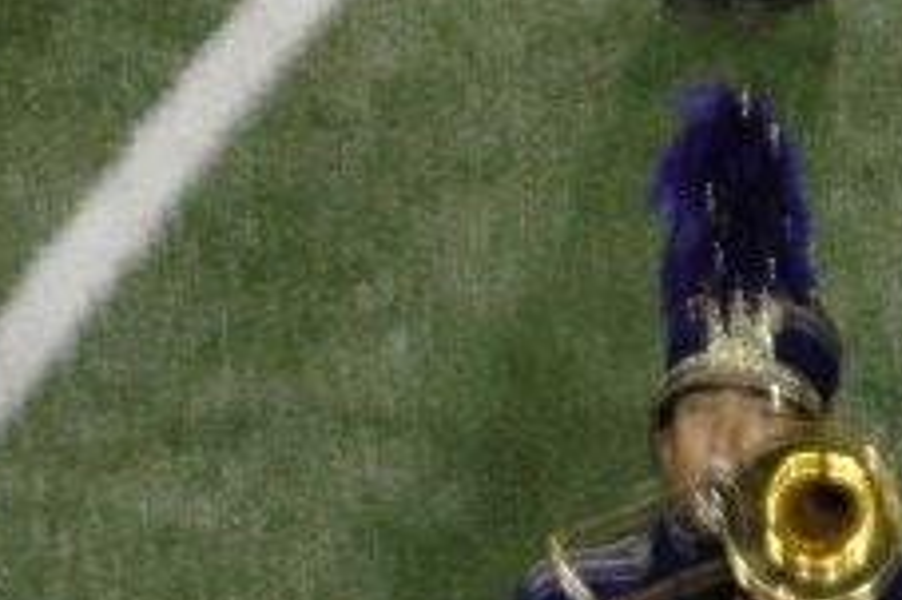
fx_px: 39658
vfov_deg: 0.9
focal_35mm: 1584
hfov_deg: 1.3
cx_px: 711
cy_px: 823
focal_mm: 300
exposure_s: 1/60
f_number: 5.6
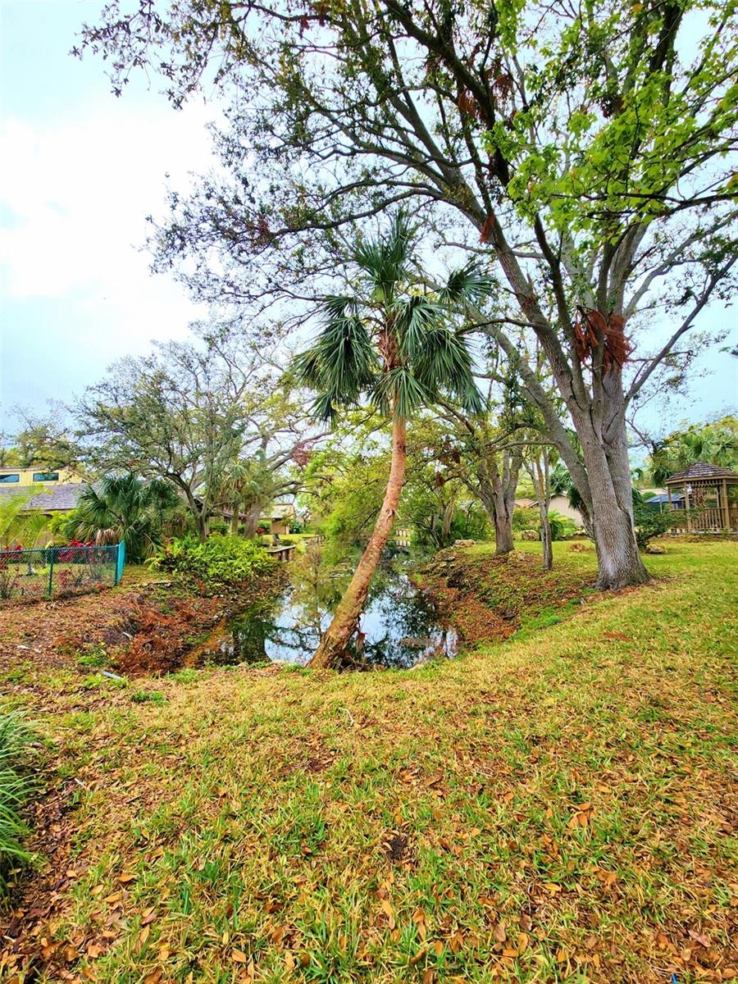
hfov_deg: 89.9
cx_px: 369
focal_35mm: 13
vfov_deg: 106.2
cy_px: 492
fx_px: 370
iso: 50
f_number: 2.2
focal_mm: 2.2
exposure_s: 1/1145
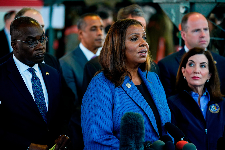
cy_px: 75
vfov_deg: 10.6
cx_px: 112
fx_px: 806
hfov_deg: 15.9
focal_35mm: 129
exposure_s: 1/800
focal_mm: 129
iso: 1600
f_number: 2.8
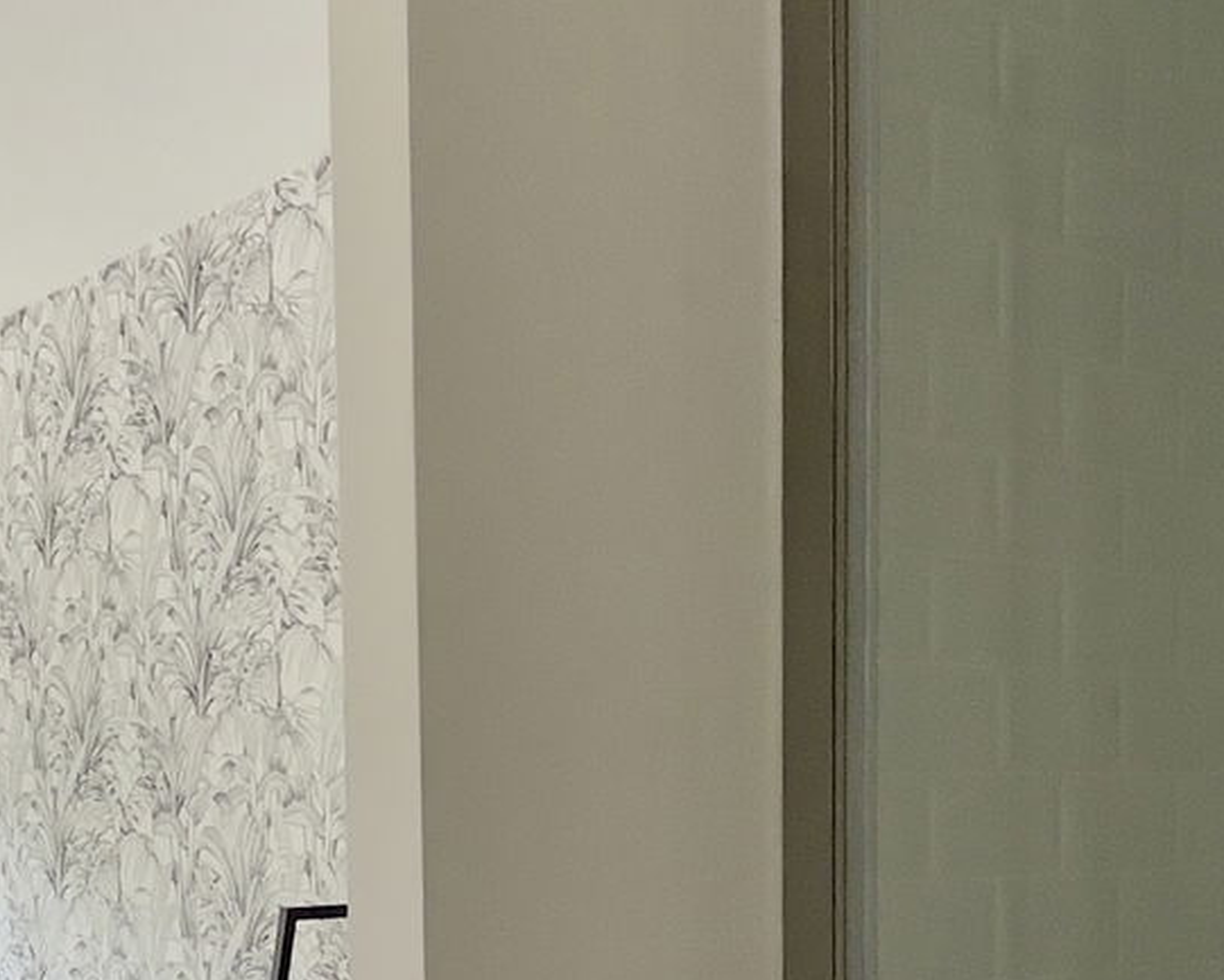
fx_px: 1812
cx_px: 337
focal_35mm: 50
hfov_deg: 36.6
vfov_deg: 28.3
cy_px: 995
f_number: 2.4
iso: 200
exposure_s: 1/100
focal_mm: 1.54
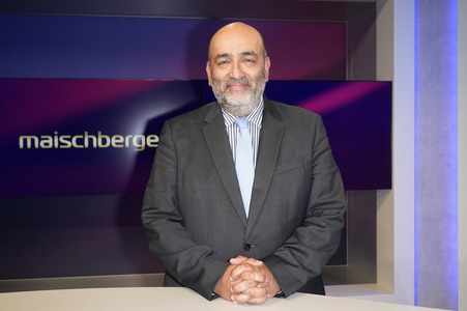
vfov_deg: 37.8
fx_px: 454
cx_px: 234
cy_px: 156
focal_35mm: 35
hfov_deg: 54.5
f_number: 5.6
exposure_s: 1/160
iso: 2000
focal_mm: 35
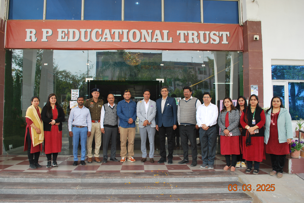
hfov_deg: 67.3
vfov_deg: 48.0
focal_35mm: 27
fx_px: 228
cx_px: 152
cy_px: 102
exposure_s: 1/125
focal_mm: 18
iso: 160
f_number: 5.6
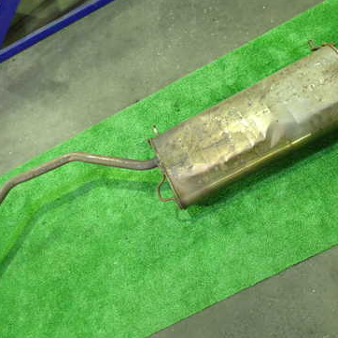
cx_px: 155
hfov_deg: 38.3
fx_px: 486
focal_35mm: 44
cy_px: 161
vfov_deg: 38.3
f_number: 2.3
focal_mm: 5.4
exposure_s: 1/30
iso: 800
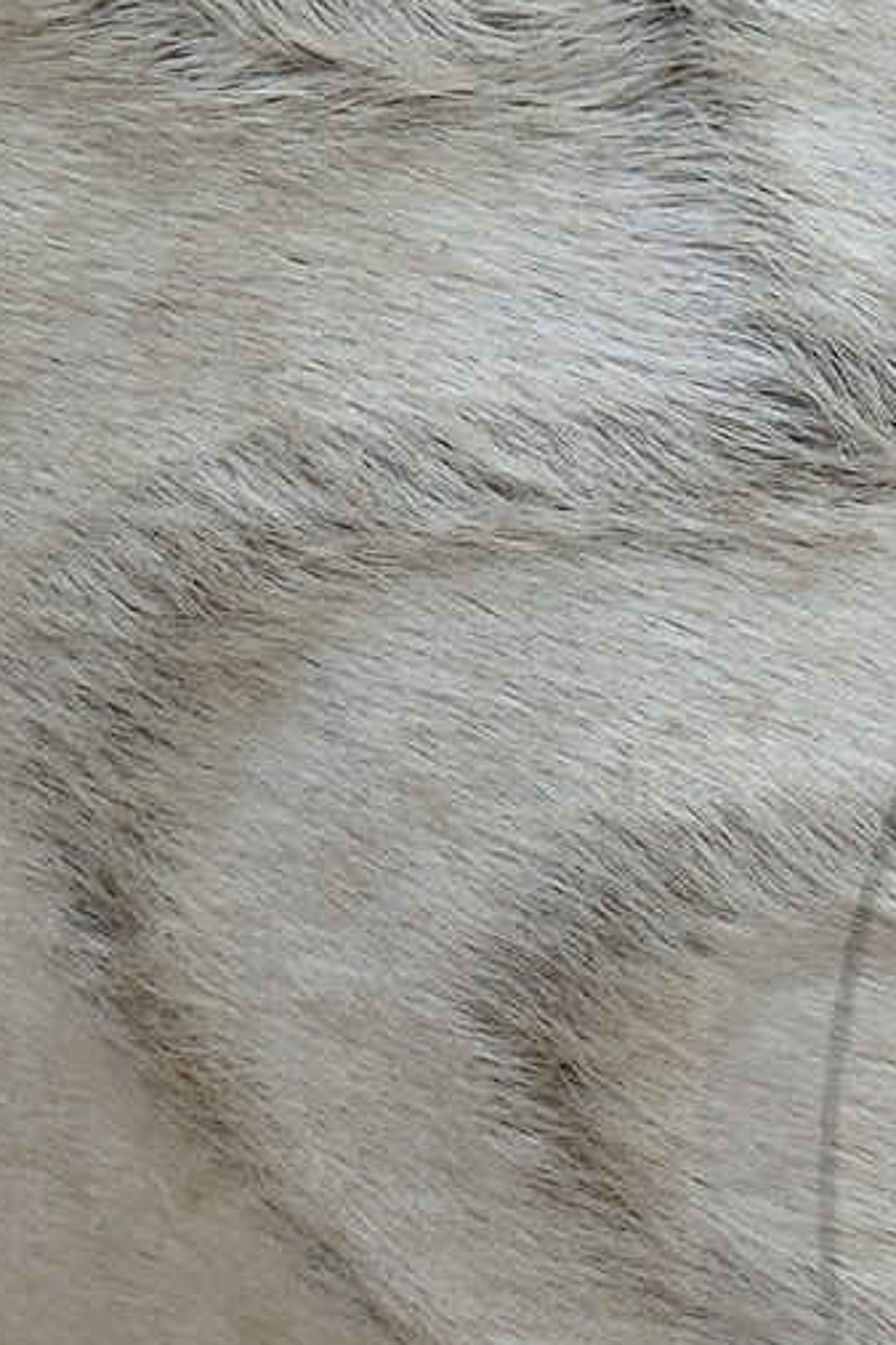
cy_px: 1209
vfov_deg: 6.2
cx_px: 1920
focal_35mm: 332
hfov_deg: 4.1
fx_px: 12402
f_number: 10
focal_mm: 70
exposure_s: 1/200
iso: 200
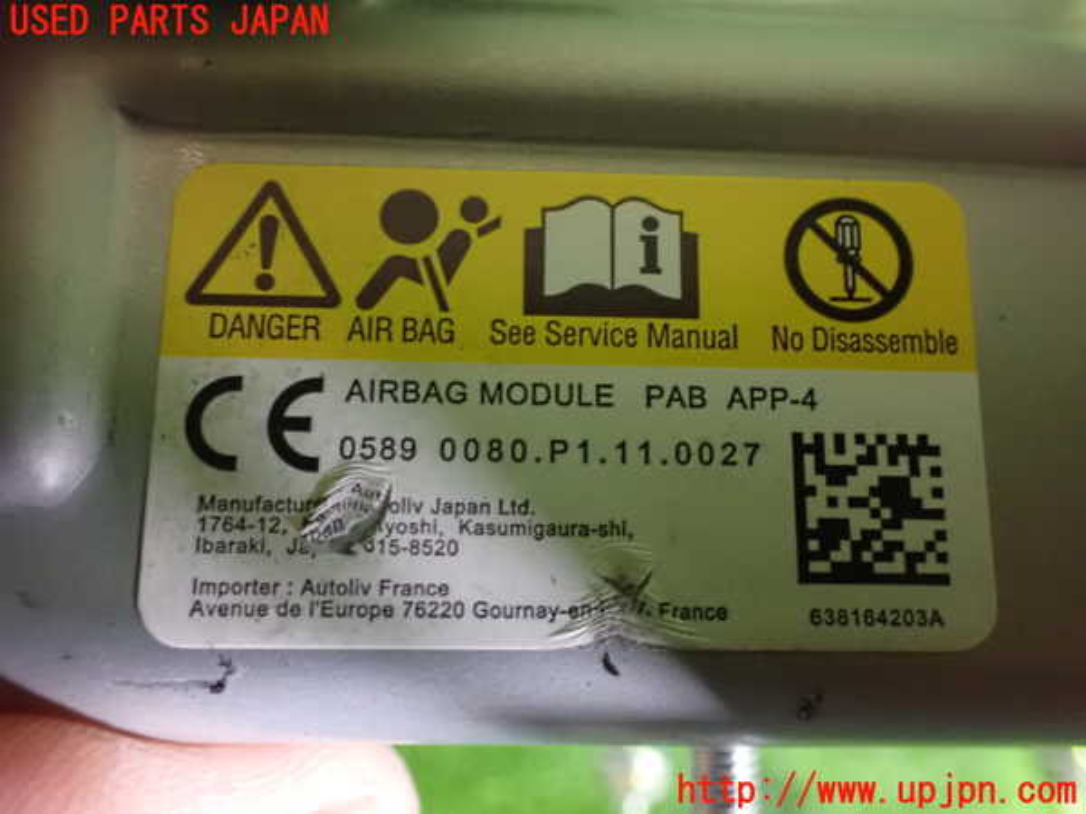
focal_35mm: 30
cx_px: 543
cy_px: 407
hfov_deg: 60.0
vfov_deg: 46.8
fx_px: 941
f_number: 2.3
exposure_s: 1/20
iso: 1600
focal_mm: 5.4
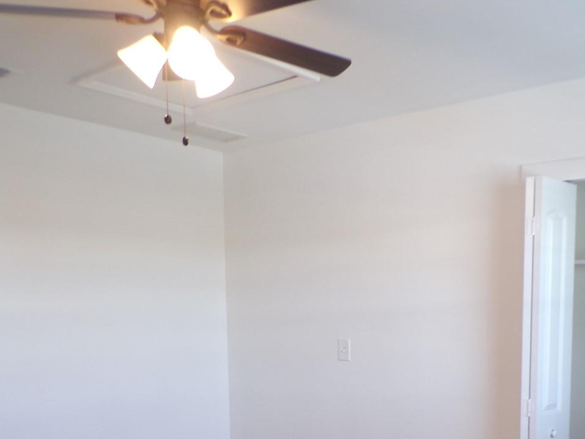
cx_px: 381
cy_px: 358
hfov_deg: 46.2
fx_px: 676
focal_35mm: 40
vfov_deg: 34.7
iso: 121
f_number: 3
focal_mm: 4.3
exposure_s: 1/34
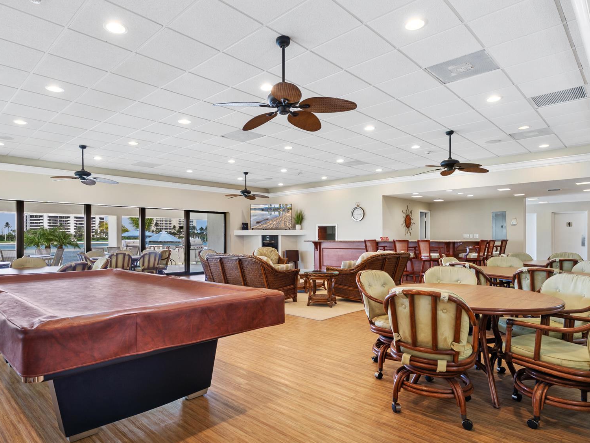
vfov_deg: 62.1
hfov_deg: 77.4
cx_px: 266
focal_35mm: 22
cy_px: 236
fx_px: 367
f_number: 9
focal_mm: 16.4
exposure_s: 1/3
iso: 400
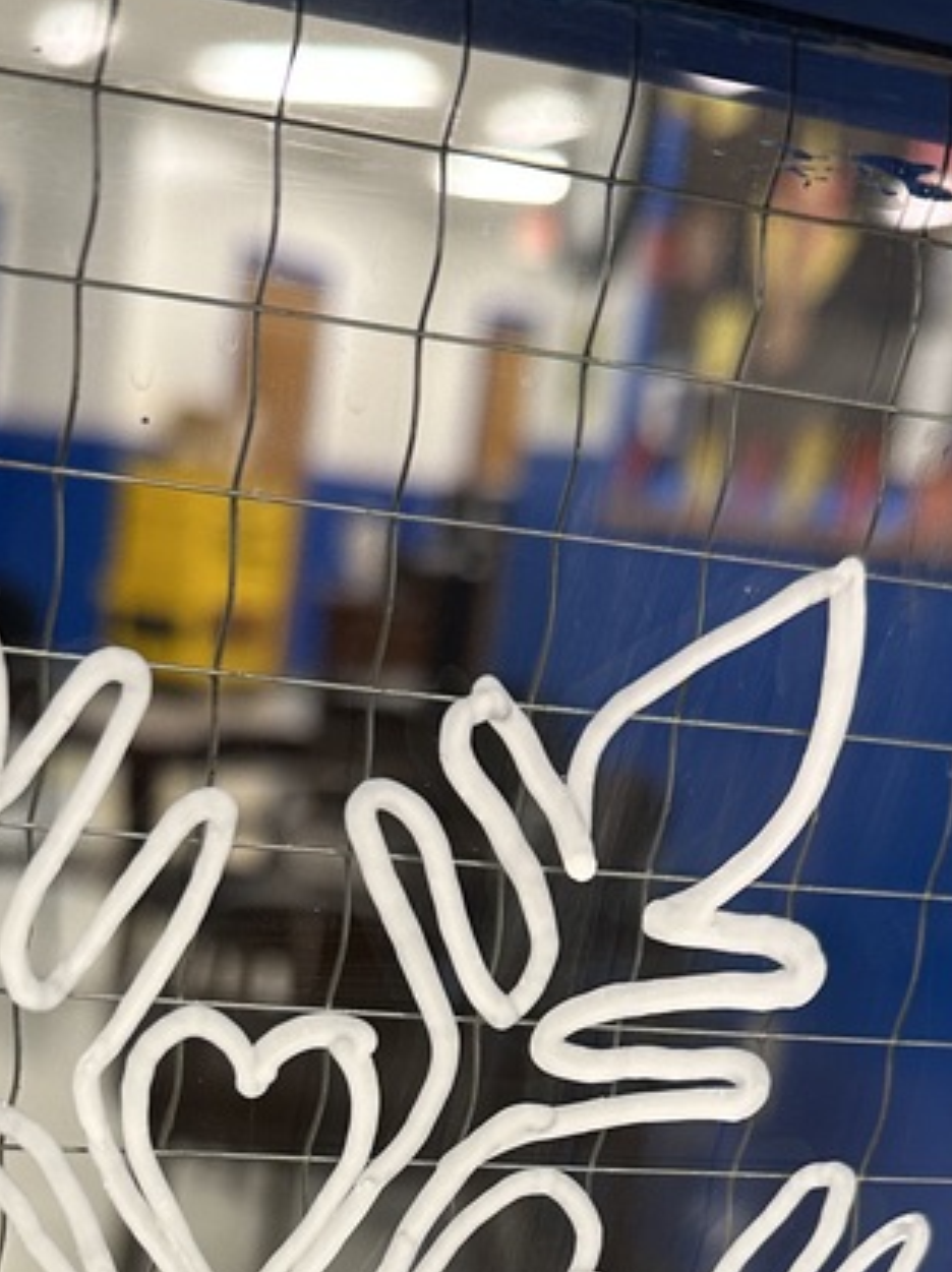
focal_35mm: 59
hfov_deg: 24.7
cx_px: 320
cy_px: 1339
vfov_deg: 29.9
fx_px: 2167
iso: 125
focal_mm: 6.86
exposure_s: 1/60
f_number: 1.78
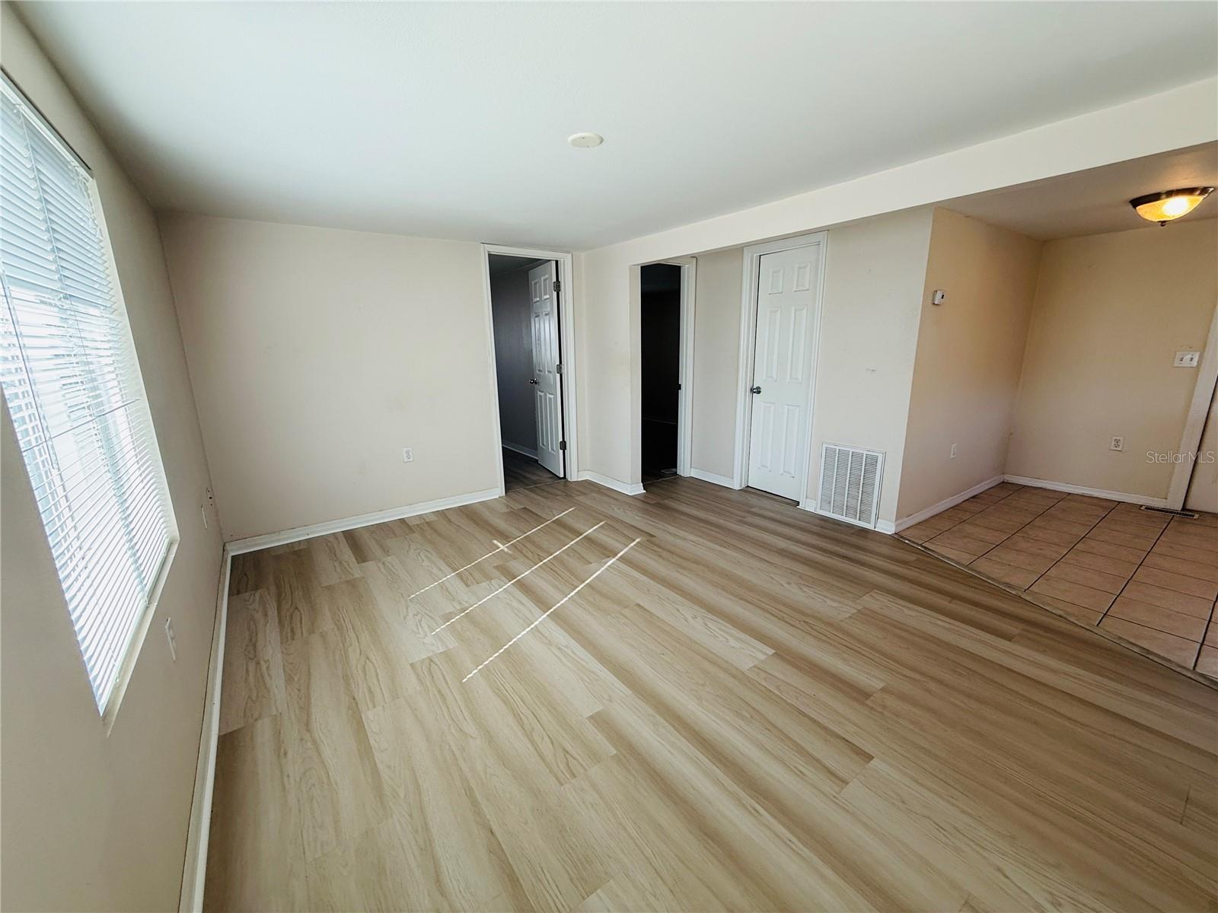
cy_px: 456
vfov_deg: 85.7
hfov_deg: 102.1
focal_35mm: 14
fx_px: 493
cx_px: 609
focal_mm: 2.22
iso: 80
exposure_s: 1/99
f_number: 2.2
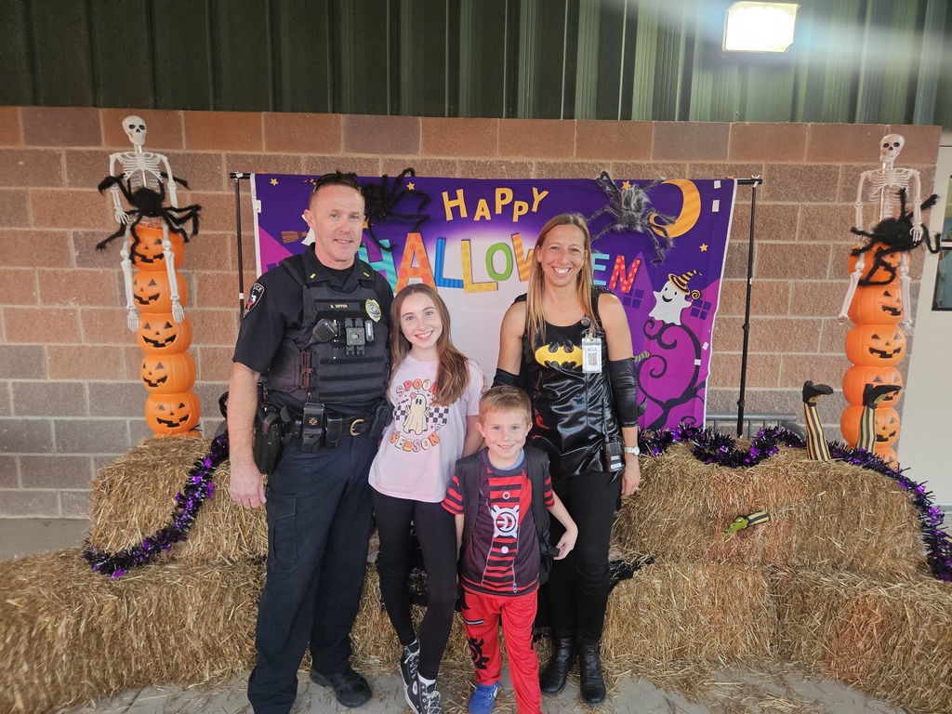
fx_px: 633
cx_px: 476
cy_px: 357
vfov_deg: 58.9
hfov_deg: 73.9
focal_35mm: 23
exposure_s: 1/120
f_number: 1.8
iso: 200
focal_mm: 5.4
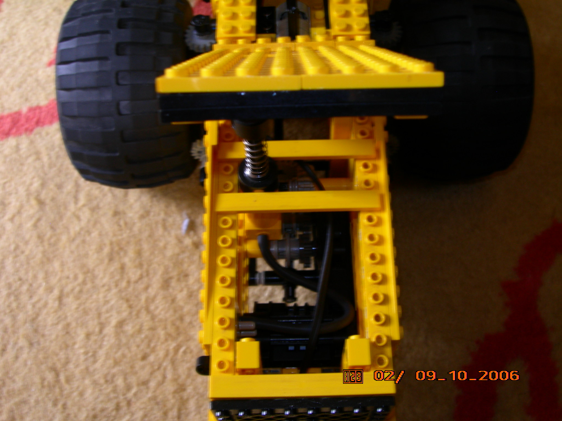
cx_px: 281
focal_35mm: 41
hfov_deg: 45.8
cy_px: 210
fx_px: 666
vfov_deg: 35.1
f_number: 4.9
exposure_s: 1/1.6
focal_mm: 8.5
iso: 55
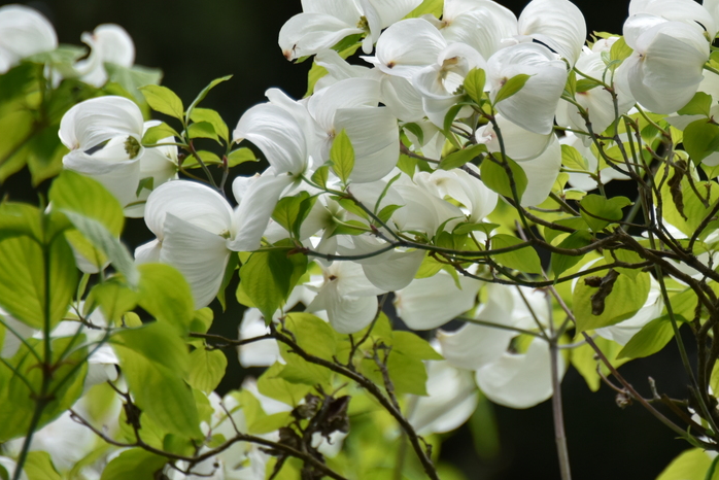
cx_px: 487
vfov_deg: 2.5
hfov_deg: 3.7
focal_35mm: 550
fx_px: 10989
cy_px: 103
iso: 720
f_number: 5.6
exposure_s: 1/640
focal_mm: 300
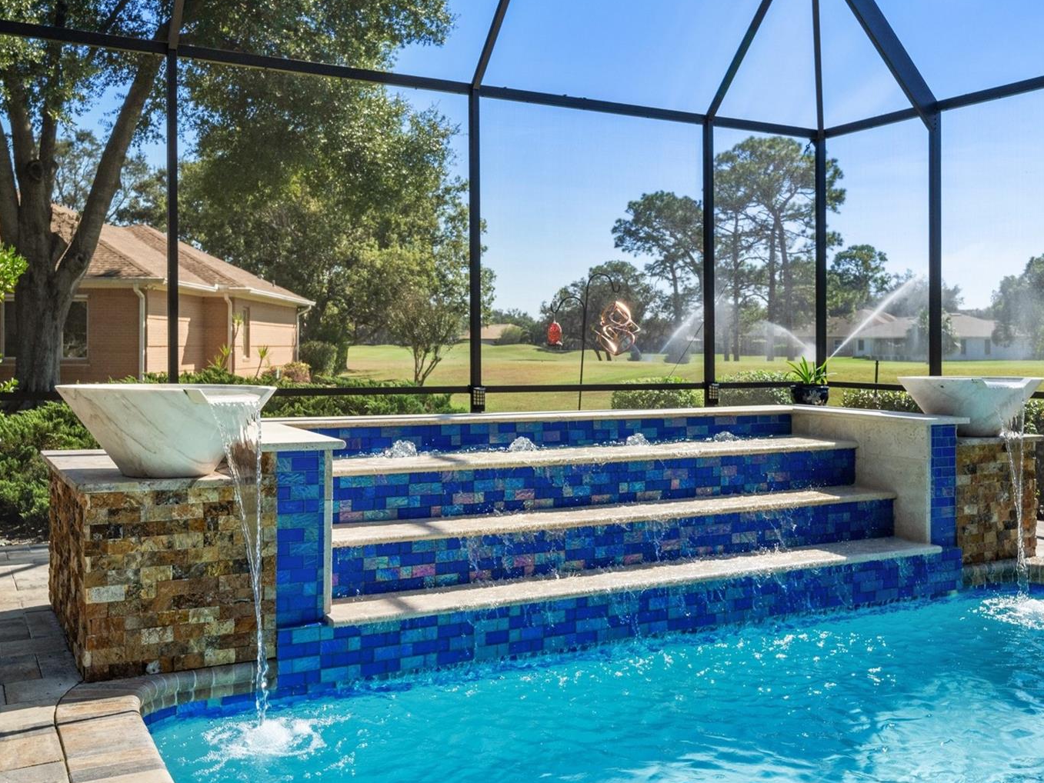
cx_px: 540
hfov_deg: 53.9
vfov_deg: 41.8
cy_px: 376
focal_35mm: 34
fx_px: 1026
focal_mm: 20
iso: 320
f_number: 8
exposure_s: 1/500
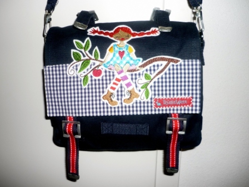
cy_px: 94
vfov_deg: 42.9
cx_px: 124
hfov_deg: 55.4
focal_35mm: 33
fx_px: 237
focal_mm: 5.5
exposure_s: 1/30
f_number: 2.8
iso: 100
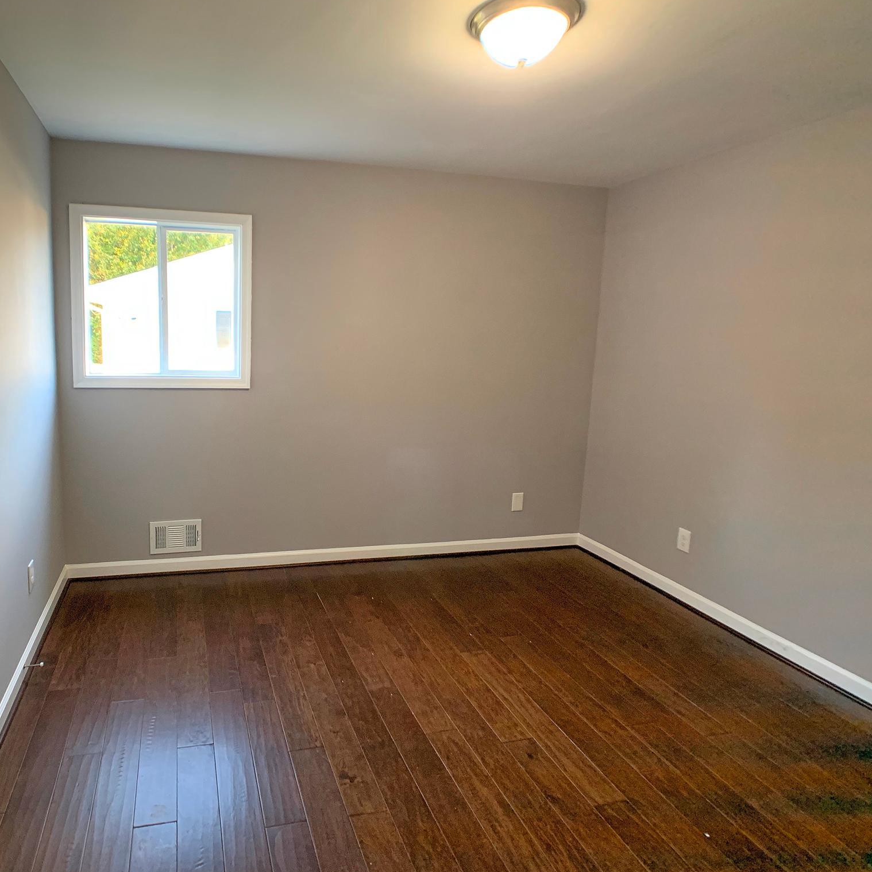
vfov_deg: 52.5
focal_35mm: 31
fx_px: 883
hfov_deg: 51.6
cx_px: 294
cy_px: 434
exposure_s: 1/60
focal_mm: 4.3
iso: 160
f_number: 1.8
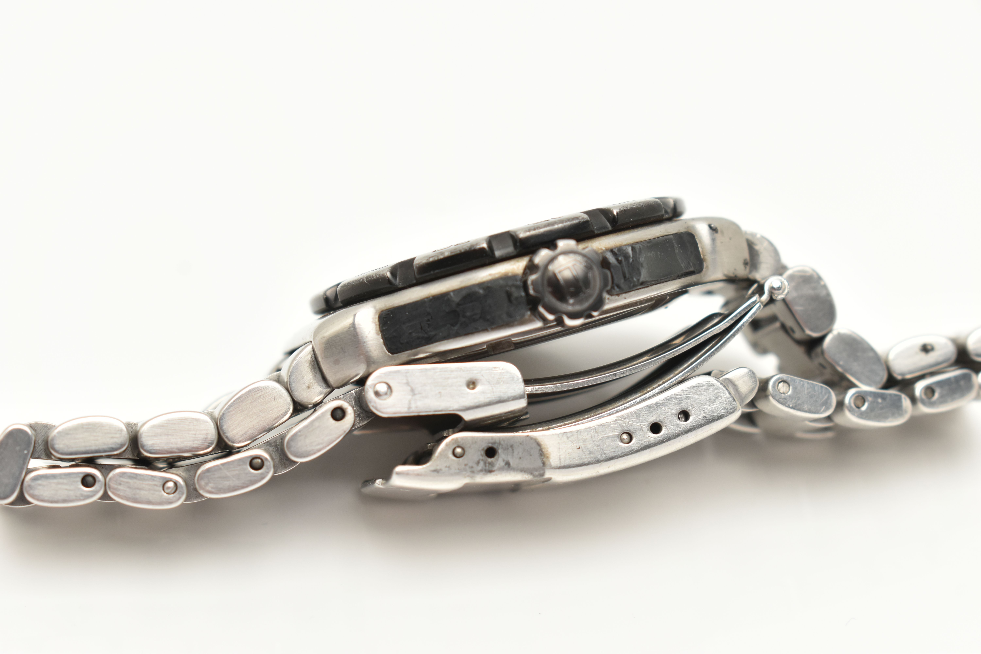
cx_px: 490
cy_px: 327
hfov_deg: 24.6
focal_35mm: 82
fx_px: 2248
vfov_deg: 16.6
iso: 400
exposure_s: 1/100
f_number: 9
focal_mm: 55
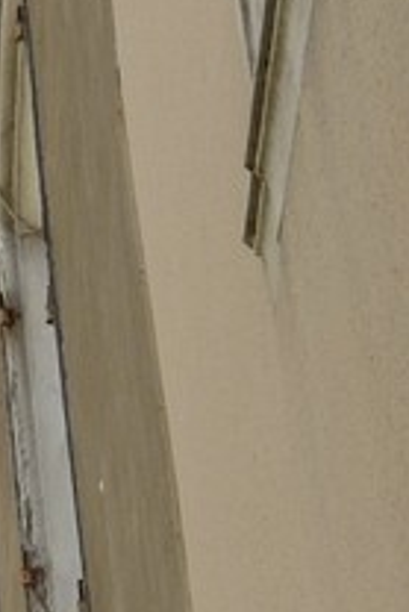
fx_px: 4185
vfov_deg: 8.2
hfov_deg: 5.1
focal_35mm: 246
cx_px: -1146
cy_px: 827
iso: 200
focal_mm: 32
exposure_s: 1/200
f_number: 18
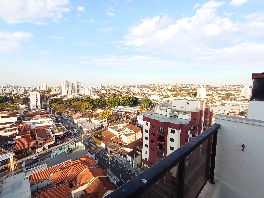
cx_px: 132
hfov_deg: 94.5
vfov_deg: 78.1
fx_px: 122
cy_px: 99
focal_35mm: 16
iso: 51
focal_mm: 1.65
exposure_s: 1/436
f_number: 2.2
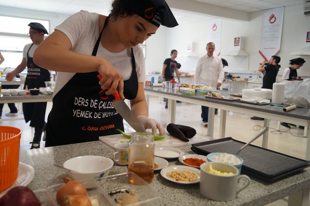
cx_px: 140
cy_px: 93
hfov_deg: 61.8
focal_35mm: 30
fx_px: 258
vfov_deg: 43.5
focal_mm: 18
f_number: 3.5
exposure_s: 1/160
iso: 800
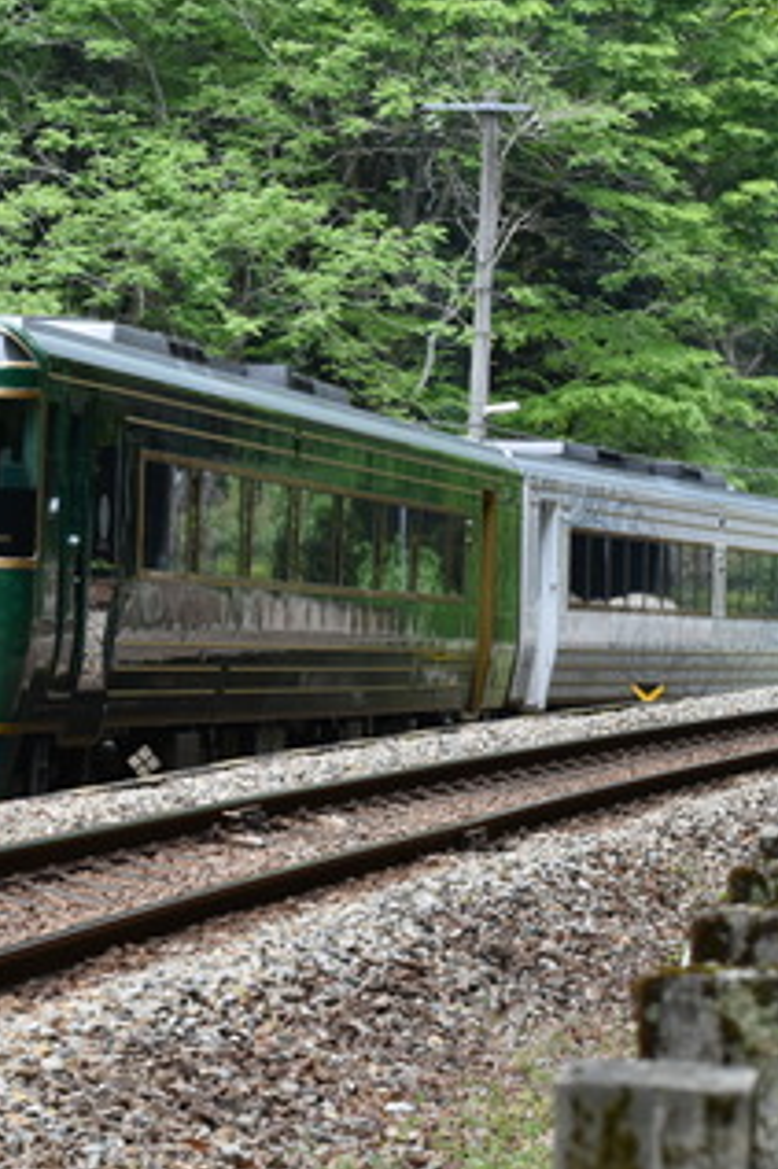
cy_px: 586
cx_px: 313
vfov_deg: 12.9
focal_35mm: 159
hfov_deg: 8.6
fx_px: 5159
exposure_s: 1/200
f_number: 7.1
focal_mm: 70
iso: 400
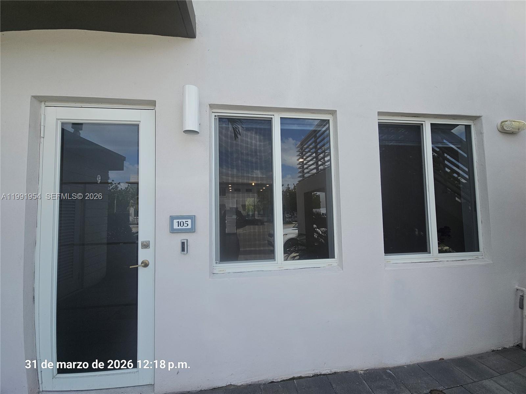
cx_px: 263
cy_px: 197
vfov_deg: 89.9
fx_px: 198
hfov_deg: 106.2
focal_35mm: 13
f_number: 2.2
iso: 64
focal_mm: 2.2
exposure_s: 1/809
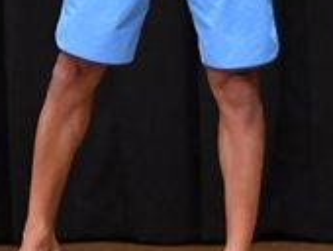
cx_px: -144
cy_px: -51
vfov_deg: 1.7
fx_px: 8506
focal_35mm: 883
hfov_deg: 2.2
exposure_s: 1/400
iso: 6400
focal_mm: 135
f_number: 5.6
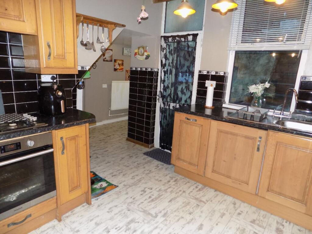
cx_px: 156
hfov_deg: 73.9
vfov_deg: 58.9
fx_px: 207
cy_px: 117
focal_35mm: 23
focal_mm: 4
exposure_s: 1/30
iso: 280
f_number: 3.1
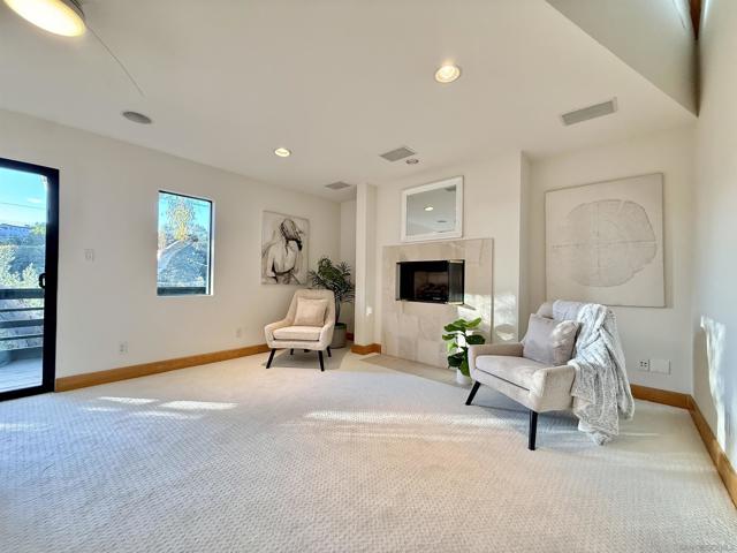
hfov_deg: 102.1
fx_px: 298
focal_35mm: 14
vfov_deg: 85.7
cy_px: 276
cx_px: 368
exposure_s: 1/120
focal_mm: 2.22
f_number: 2.2
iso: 250
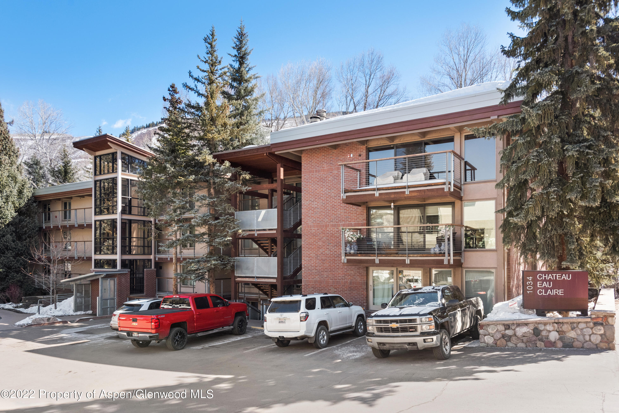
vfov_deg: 53.2
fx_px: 413
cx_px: 310
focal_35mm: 24
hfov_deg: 73.7
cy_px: 206
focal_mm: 24
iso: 800
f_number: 7.1
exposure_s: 1/400
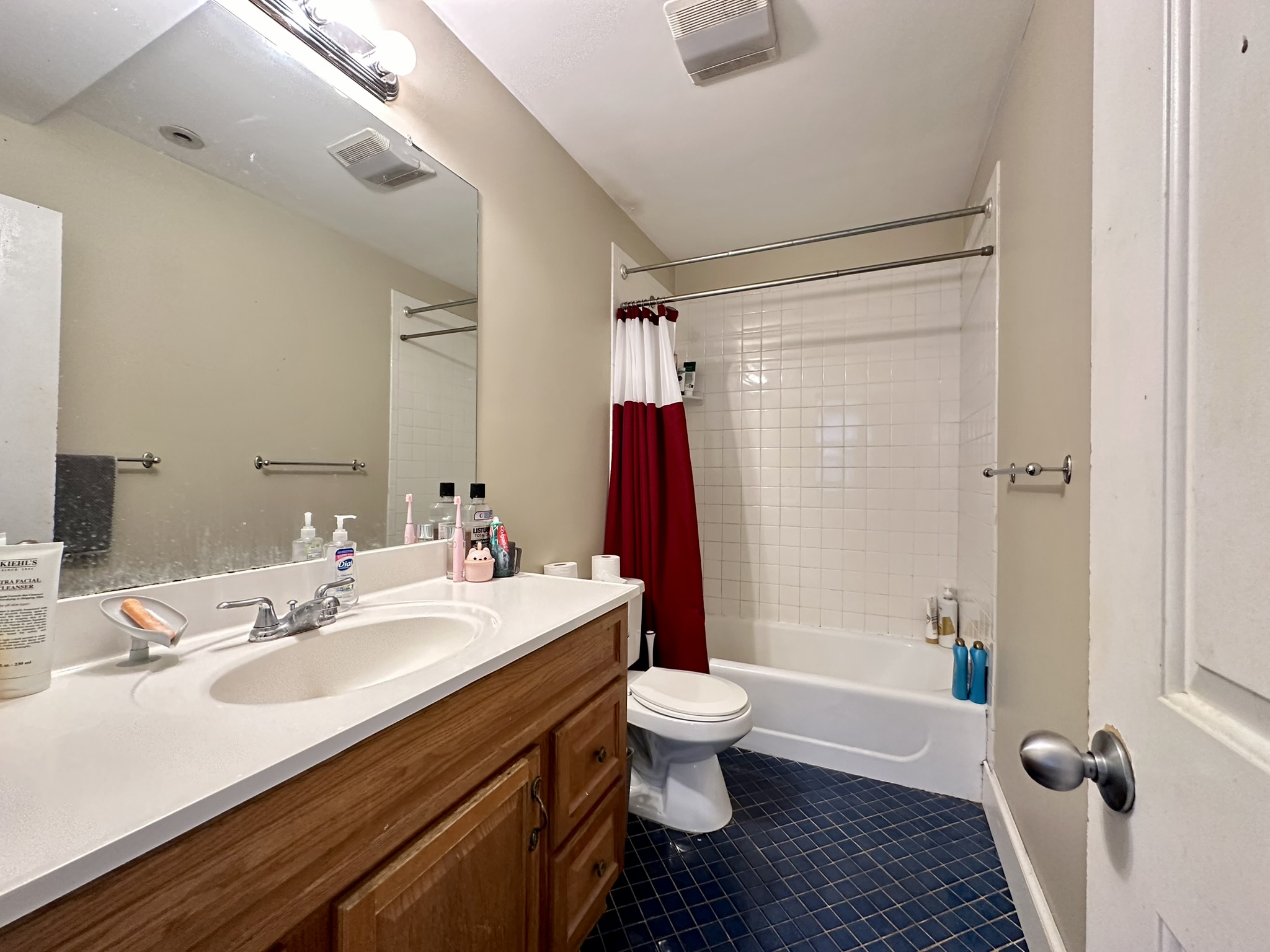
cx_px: 635
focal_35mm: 14
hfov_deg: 102.1
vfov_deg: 85.7
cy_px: 476
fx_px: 514
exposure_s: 1/60
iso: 320
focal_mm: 2.22
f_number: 2.2
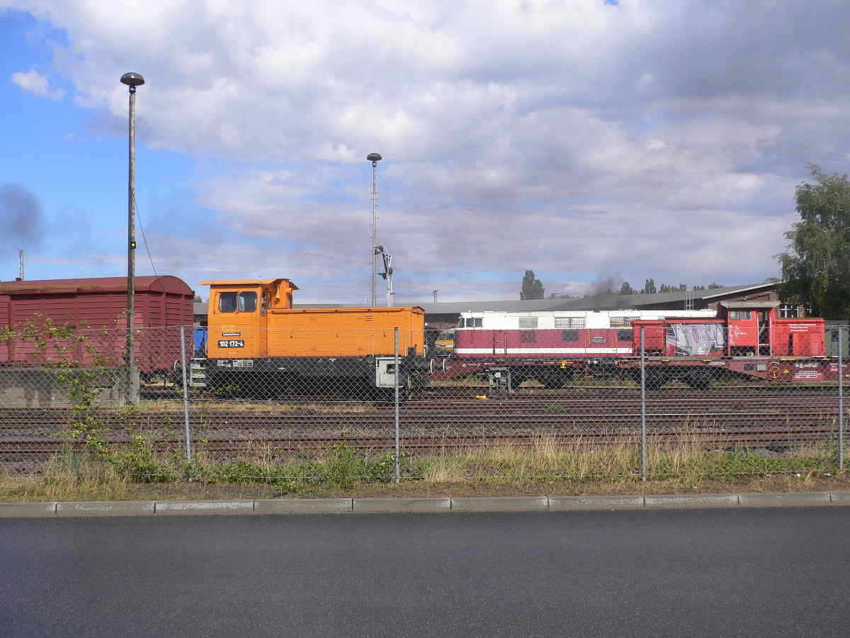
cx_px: 425
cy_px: 319
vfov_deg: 40.7
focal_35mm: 35
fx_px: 859
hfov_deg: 52.6
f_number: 5.6
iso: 100
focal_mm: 5.8
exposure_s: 1/500
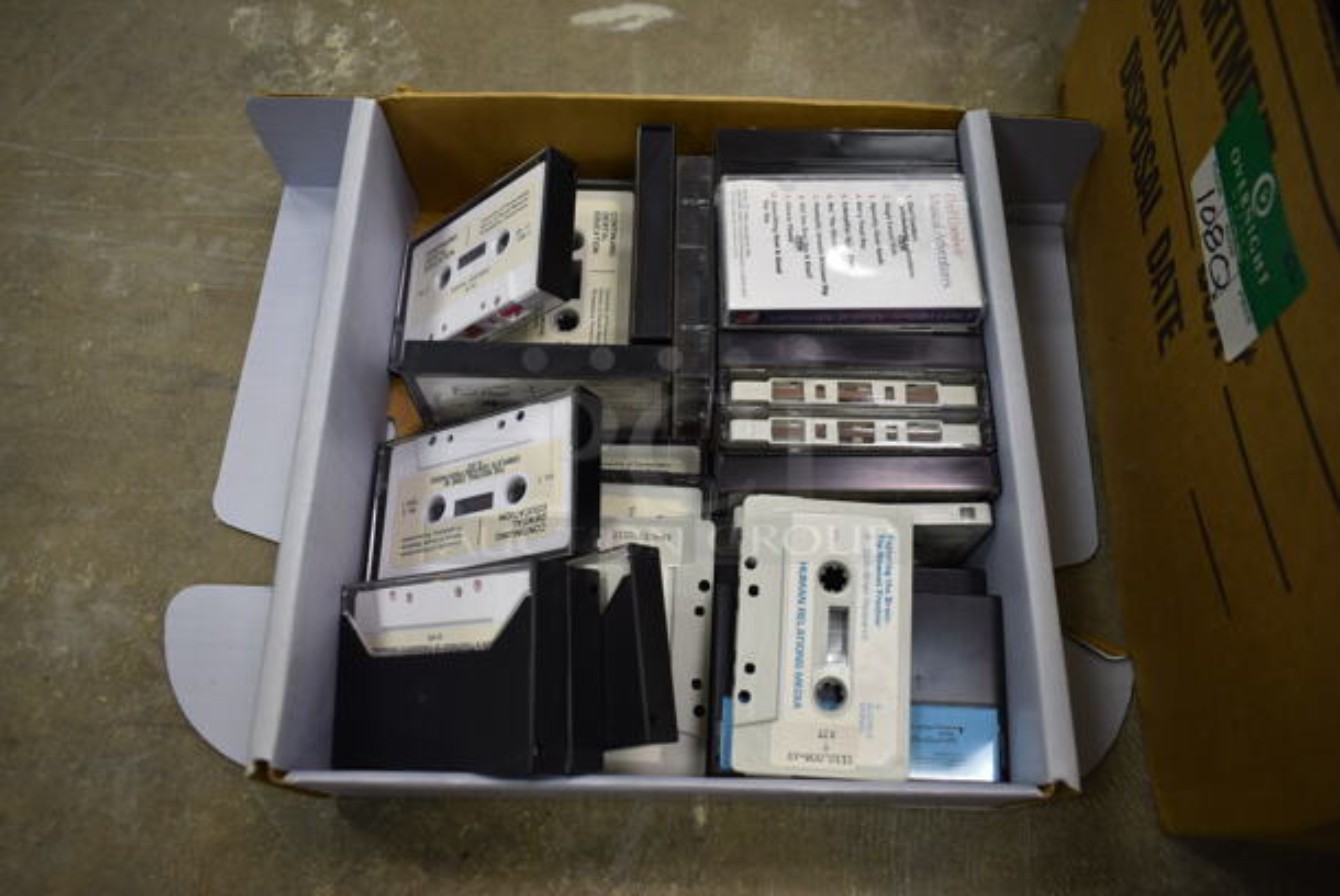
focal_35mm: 27
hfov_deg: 67.3
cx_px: 670
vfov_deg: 48.0
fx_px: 1006
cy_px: 448
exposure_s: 1/30
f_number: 3.5
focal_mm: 18
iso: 280
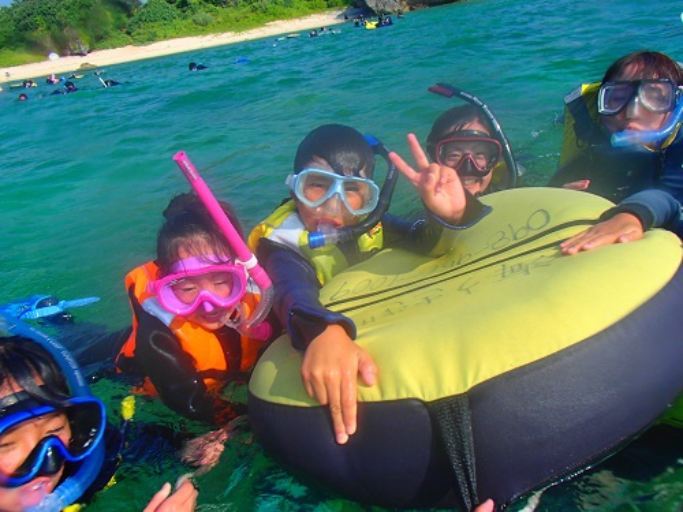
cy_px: 256
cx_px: 342
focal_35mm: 30
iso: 100
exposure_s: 1/125
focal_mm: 5.4
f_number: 11
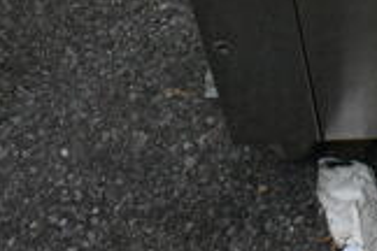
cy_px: -163
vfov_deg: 11.5
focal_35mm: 113
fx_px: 1183
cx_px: 631
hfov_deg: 16.0
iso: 6400
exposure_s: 1/800
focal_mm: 20
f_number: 14
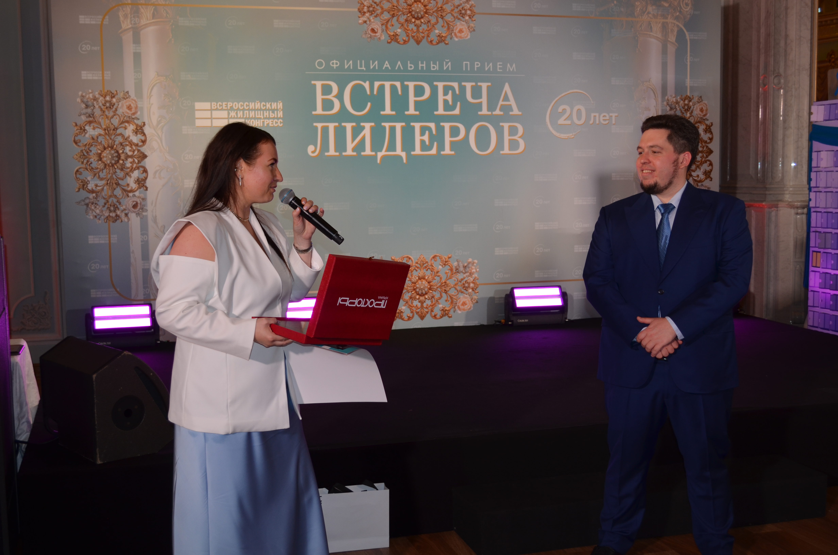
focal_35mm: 45
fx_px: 1045
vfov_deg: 29.7
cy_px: 278
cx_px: 419
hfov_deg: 43.7
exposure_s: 1/125
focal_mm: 30
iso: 320
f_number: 4.5
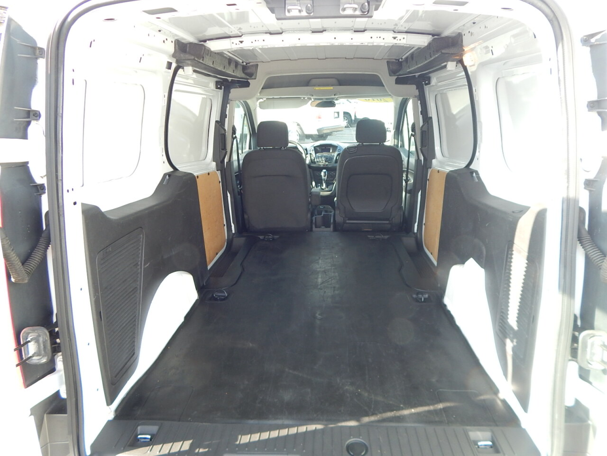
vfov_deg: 61.1
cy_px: 228
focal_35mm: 22
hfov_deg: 76.4
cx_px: 304
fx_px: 386
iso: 125
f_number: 3
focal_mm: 4
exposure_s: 1/100
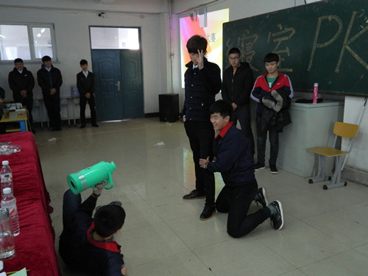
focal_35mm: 31
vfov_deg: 45.4
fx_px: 330
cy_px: 138
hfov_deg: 58.4
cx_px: 184
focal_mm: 5.6
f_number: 3.2
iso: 400
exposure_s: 1/25
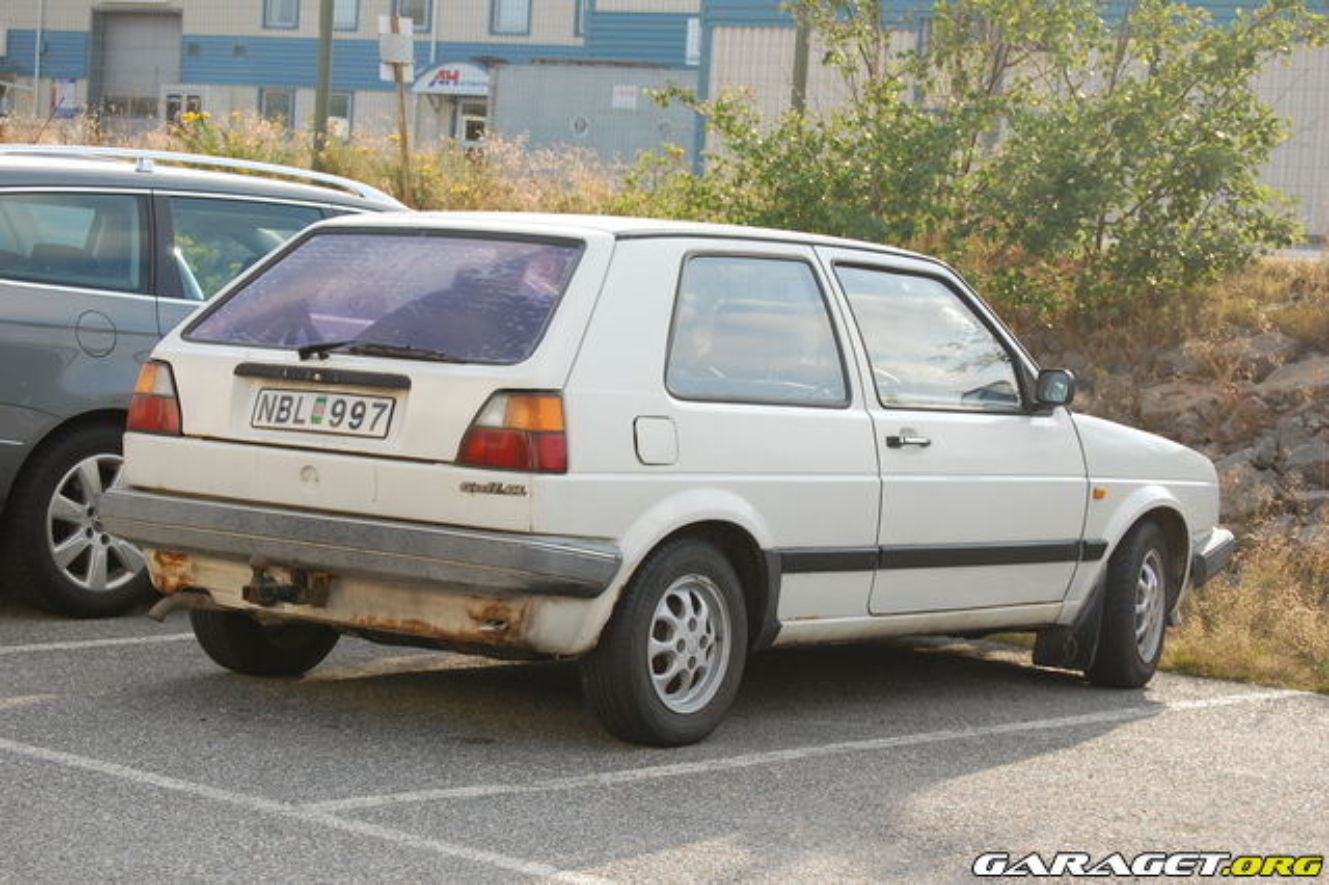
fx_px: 3044
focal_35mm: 82
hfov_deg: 24.6
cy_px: 442
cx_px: 664
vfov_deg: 16.5
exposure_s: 1/250
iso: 200
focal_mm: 55
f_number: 8
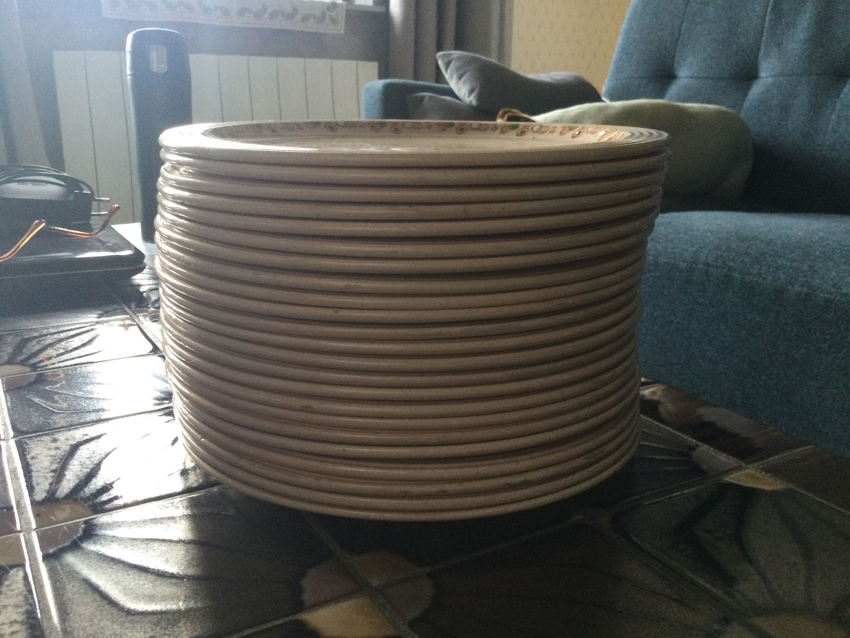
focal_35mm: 31
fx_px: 761
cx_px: 425
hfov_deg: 58.4
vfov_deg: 45.4
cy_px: 319
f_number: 2.4
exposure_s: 1/33
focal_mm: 3.3
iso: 160
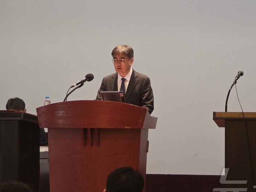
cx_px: 105
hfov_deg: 8.8
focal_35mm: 225
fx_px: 1664
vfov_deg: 6.6
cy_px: 29
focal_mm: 18.6
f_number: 3.4
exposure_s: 1/120
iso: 400
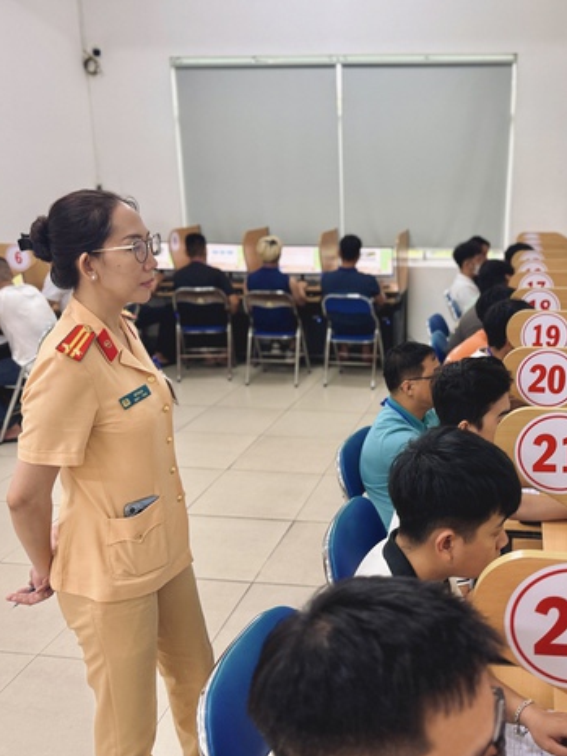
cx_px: 419
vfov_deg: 55.3
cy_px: 377
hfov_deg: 41.8
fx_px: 720
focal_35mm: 33
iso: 200
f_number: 1.78
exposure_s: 1/100
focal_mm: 6.76
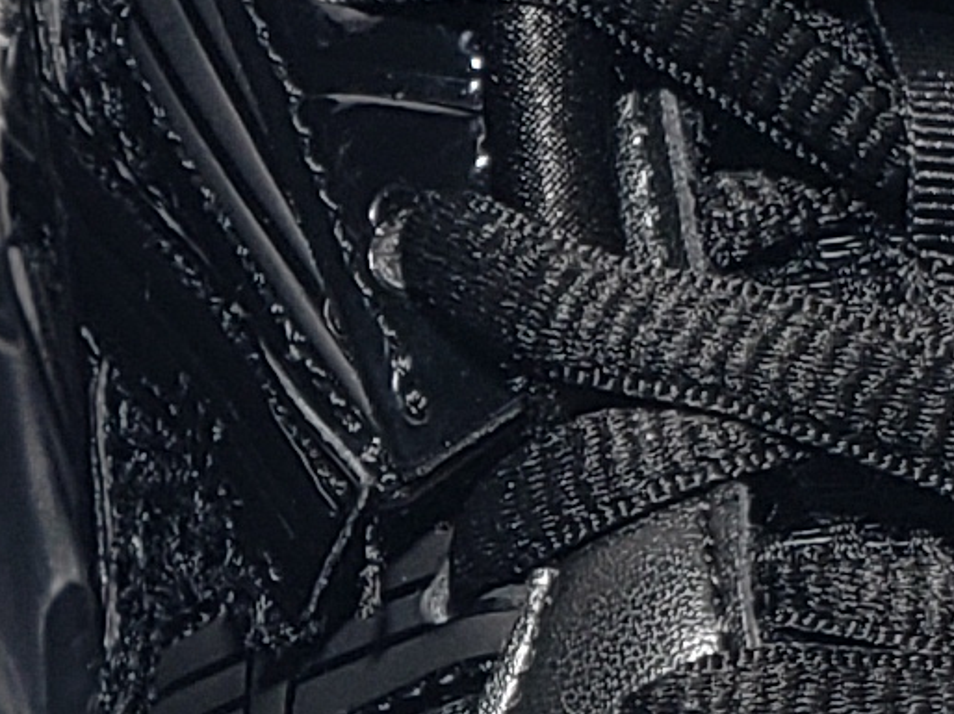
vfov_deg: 7.2
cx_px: -39
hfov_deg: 9.6
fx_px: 5620
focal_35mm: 204
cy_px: 888
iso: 50
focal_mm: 4.3
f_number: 2.4
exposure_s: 1/118
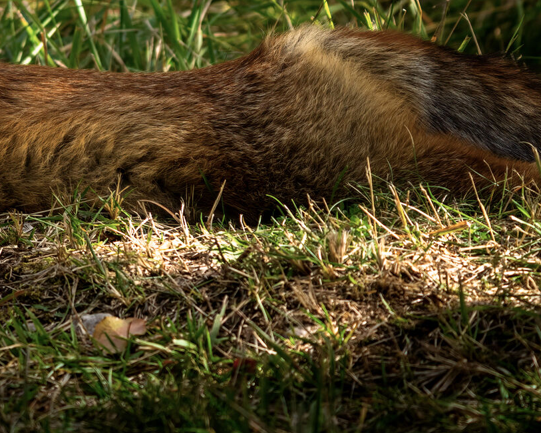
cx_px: 30
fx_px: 9893
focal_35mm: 618
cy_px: 15
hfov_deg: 3.1
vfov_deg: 2.5
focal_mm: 223
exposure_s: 1/250
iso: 100
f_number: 5.6
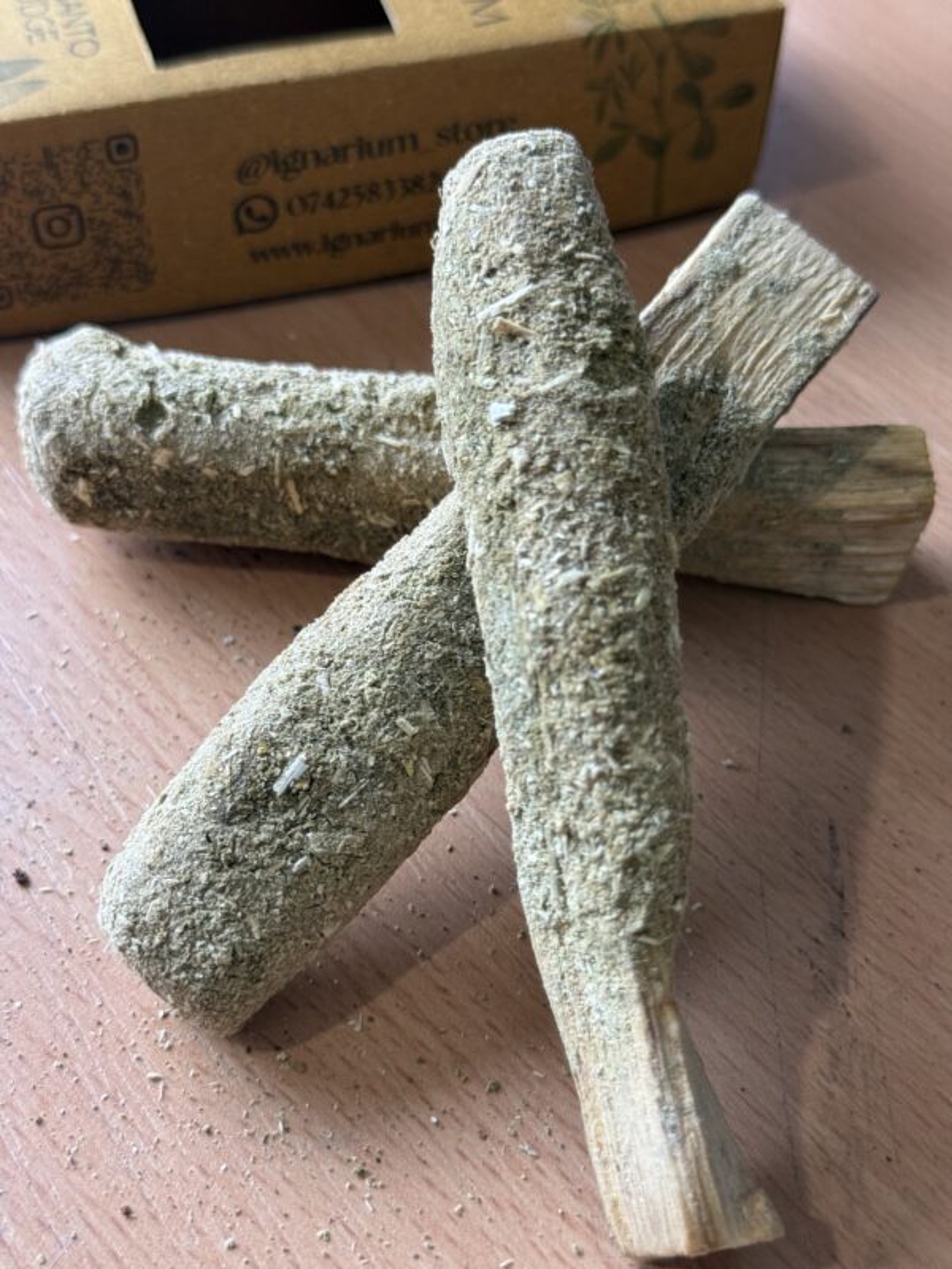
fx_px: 1760
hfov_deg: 30.3
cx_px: 476
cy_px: 634
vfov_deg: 39.7
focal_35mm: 48
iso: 100
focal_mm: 6.76
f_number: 1.78
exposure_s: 1/50
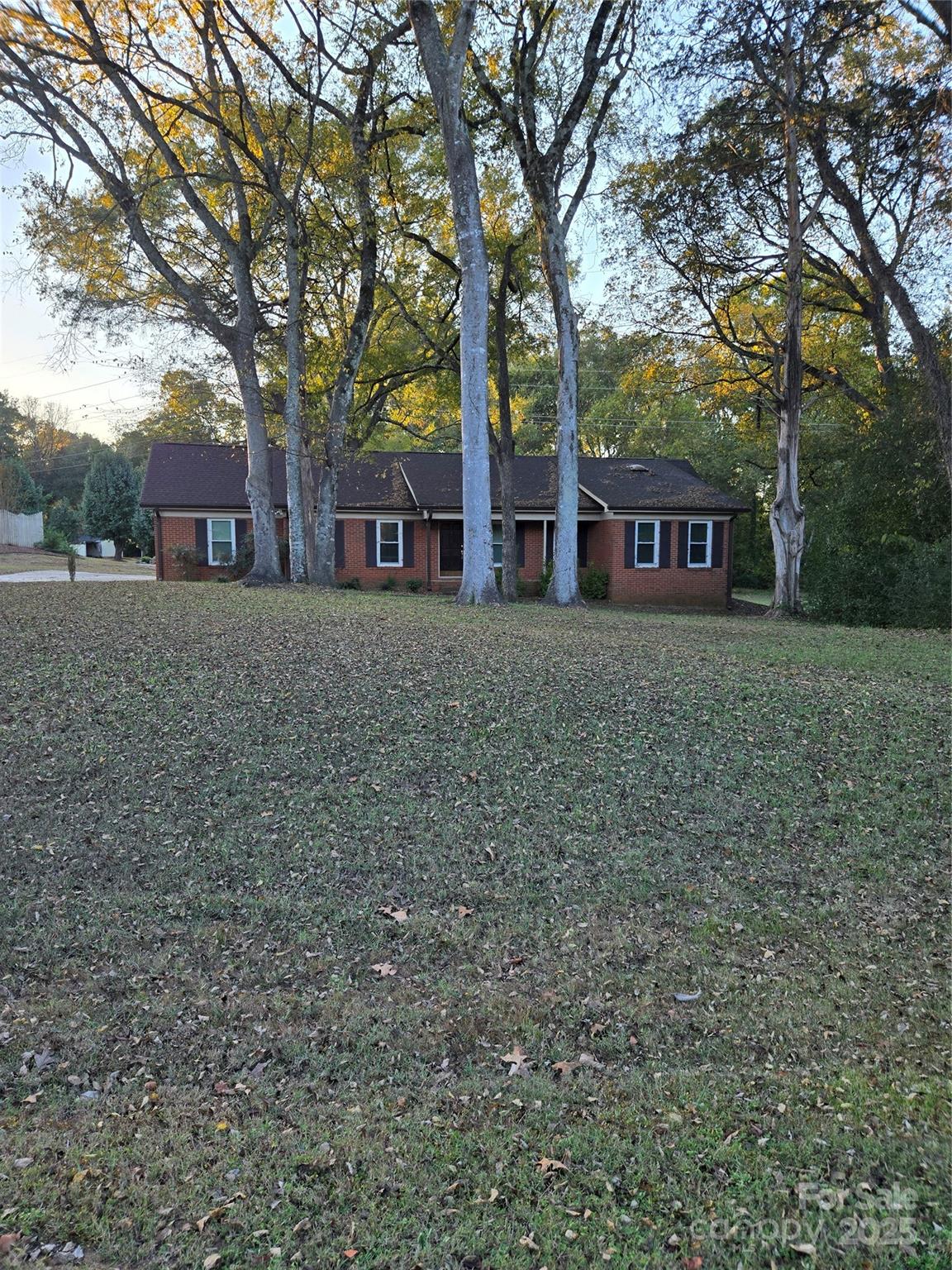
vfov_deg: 73.9
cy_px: 635
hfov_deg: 58.9
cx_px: 476
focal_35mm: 23
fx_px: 843
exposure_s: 1/508
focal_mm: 5.4
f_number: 1.8
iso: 80
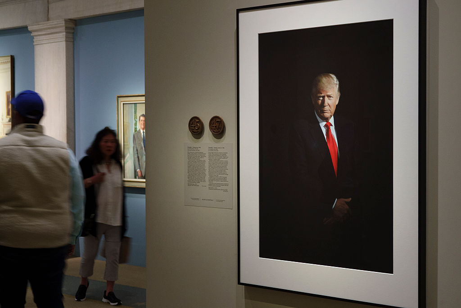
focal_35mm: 56
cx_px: 230
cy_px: 154
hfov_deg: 35.6
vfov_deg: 24.2
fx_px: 717
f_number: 3.5
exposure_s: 1/13
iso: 400
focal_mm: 20.49
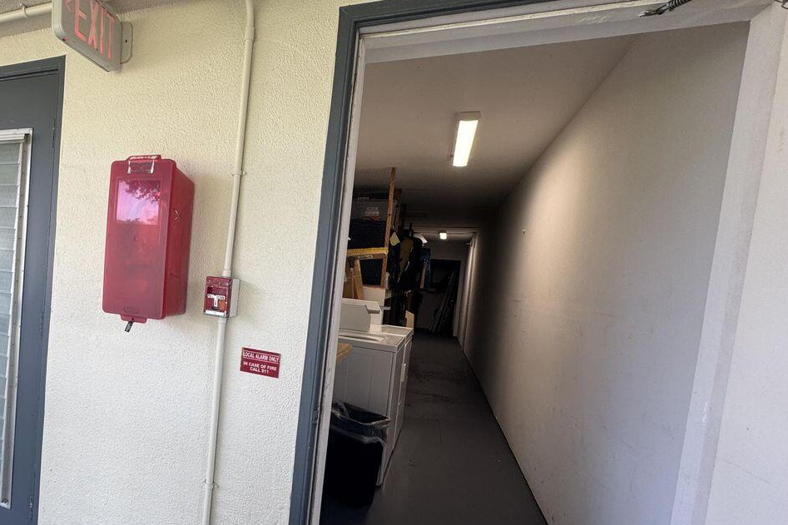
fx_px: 460
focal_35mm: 21
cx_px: 223
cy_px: 296
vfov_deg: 59.3
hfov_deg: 76.8
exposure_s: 1/120
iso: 50
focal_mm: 2.22
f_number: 2.2
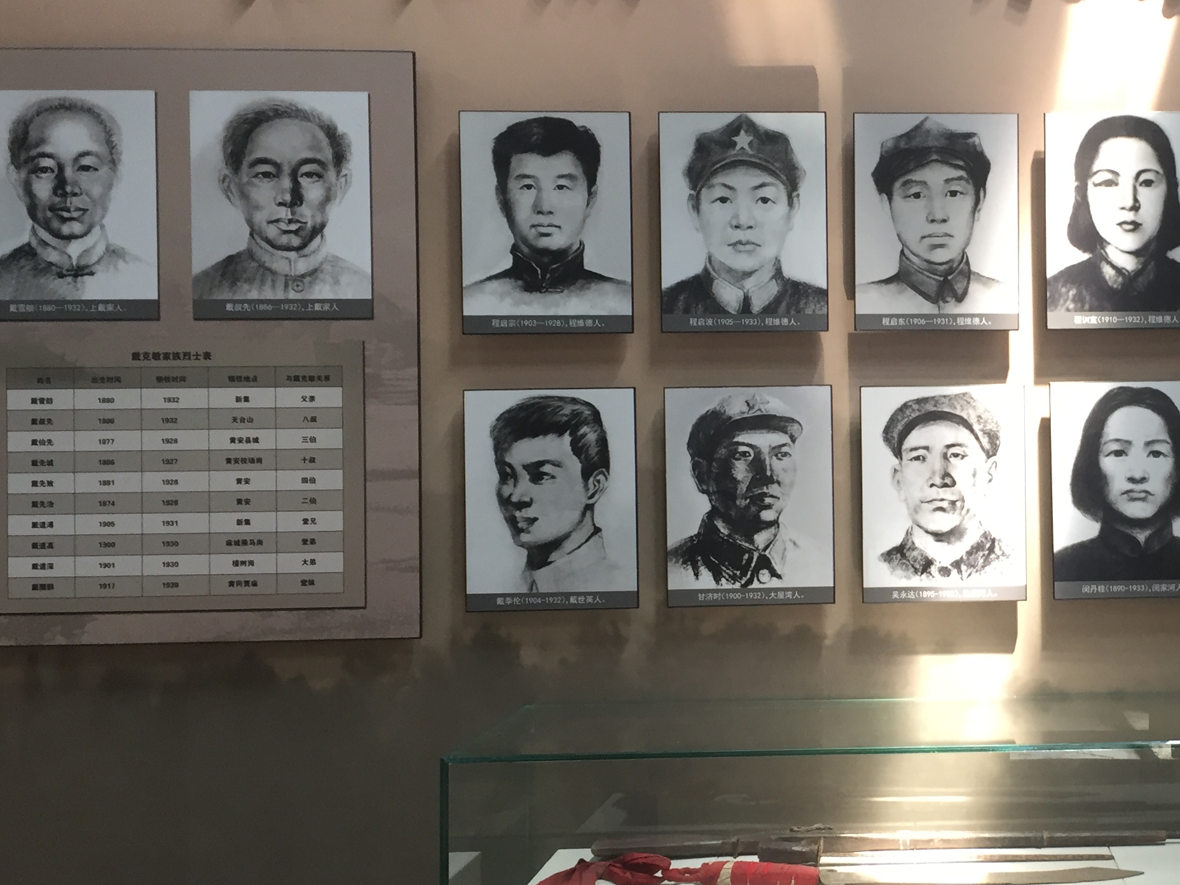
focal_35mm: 51
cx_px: 993
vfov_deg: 28.6
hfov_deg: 35.9
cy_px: 438
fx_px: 1739
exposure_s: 1/33
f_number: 2.2
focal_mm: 4.15
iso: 80
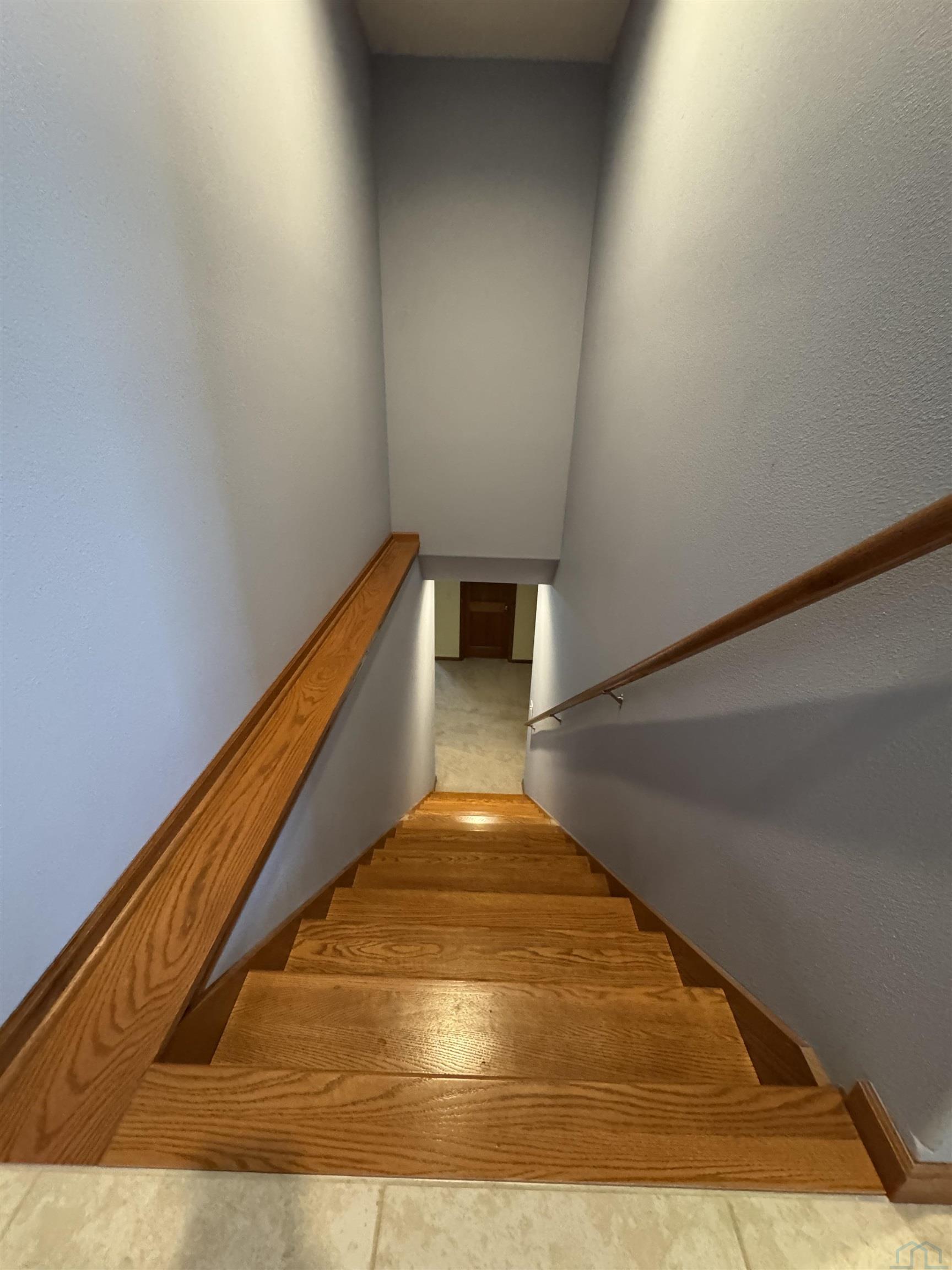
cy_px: 635
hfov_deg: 85.7
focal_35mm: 14
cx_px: 476
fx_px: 513
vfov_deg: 102.1
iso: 1000
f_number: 2.2
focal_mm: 2.22
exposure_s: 1/60
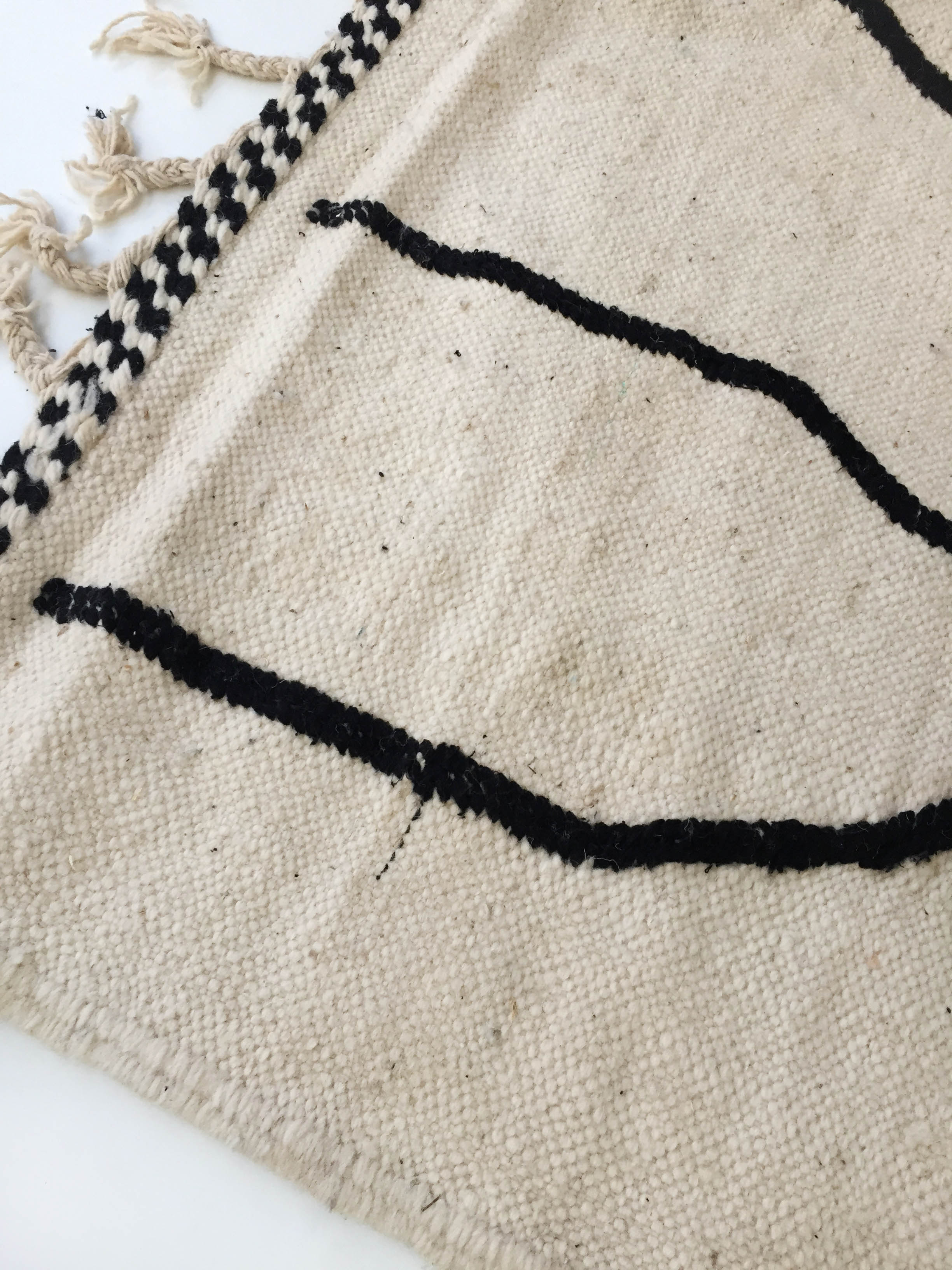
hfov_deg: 48.2
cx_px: 476
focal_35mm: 29
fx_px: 1063
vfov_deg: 61.7
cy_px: 635
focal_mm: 4.15
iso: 100
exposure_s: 1/33
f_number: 2.2
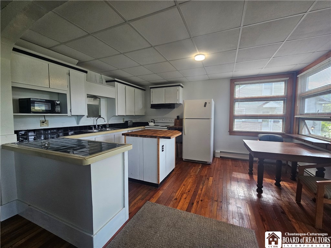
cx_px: 166
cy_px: 124
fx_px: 124
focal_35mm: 13
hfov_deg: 106.2
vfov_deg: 89.9
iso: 100
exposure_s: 1/60
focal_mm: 2.2
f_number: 2.2
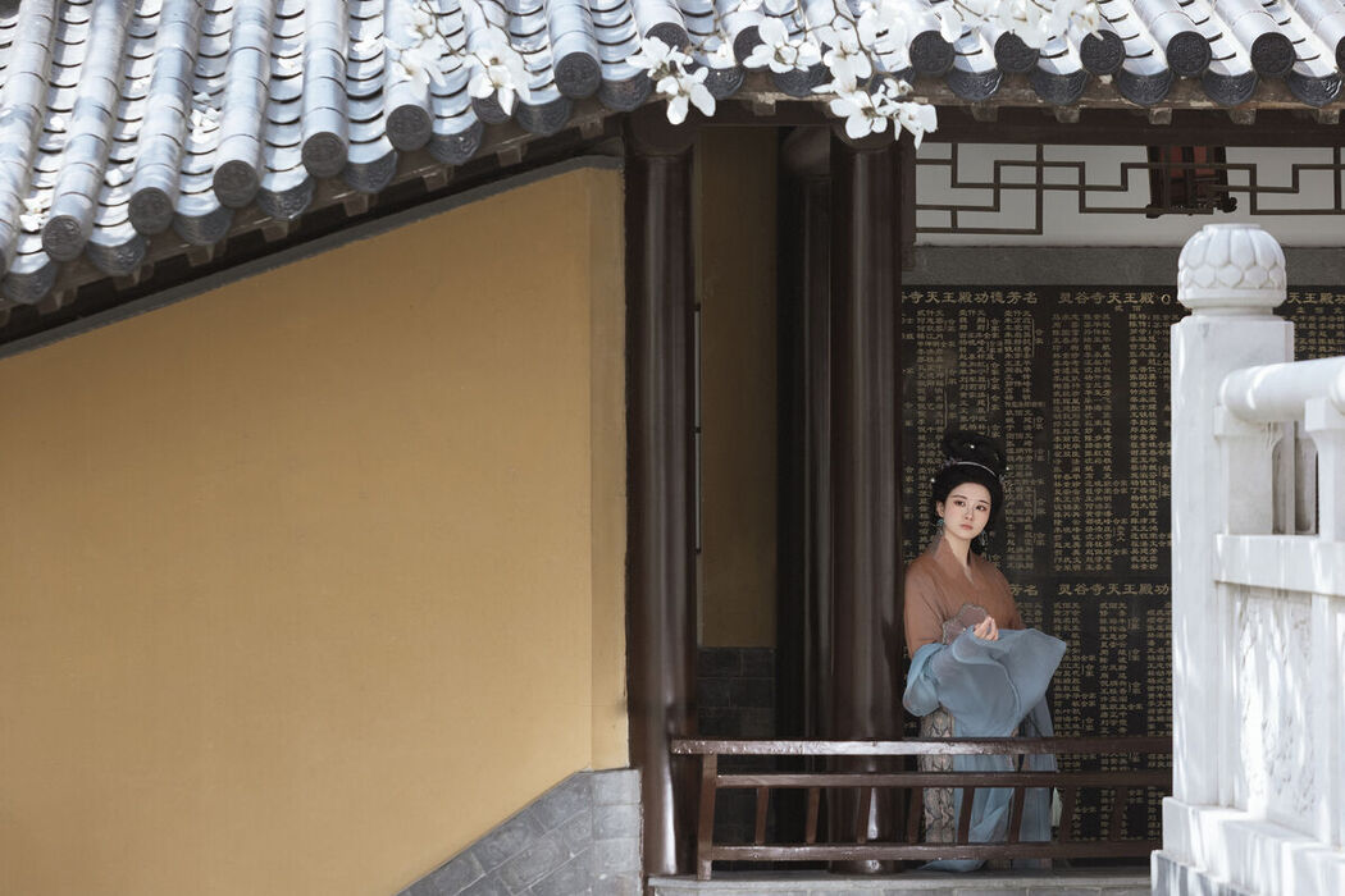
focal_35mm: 110
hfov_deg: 18.6
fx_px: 4109
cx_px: 672
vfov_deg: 12.5
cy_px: 448
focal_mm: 110
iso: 160
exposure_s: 1/160
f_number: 5
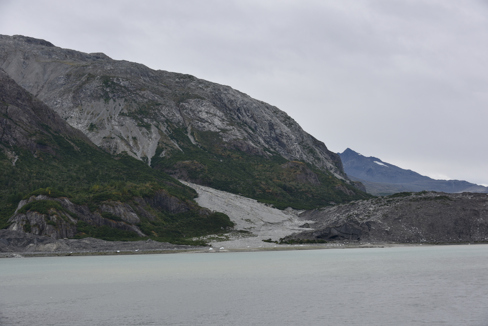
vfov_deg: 23.4
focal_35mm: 58
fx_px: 786
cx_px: 244
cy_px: 163
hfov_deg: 34.5
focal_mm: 58
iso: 100
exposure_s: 1/160
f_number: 6.3
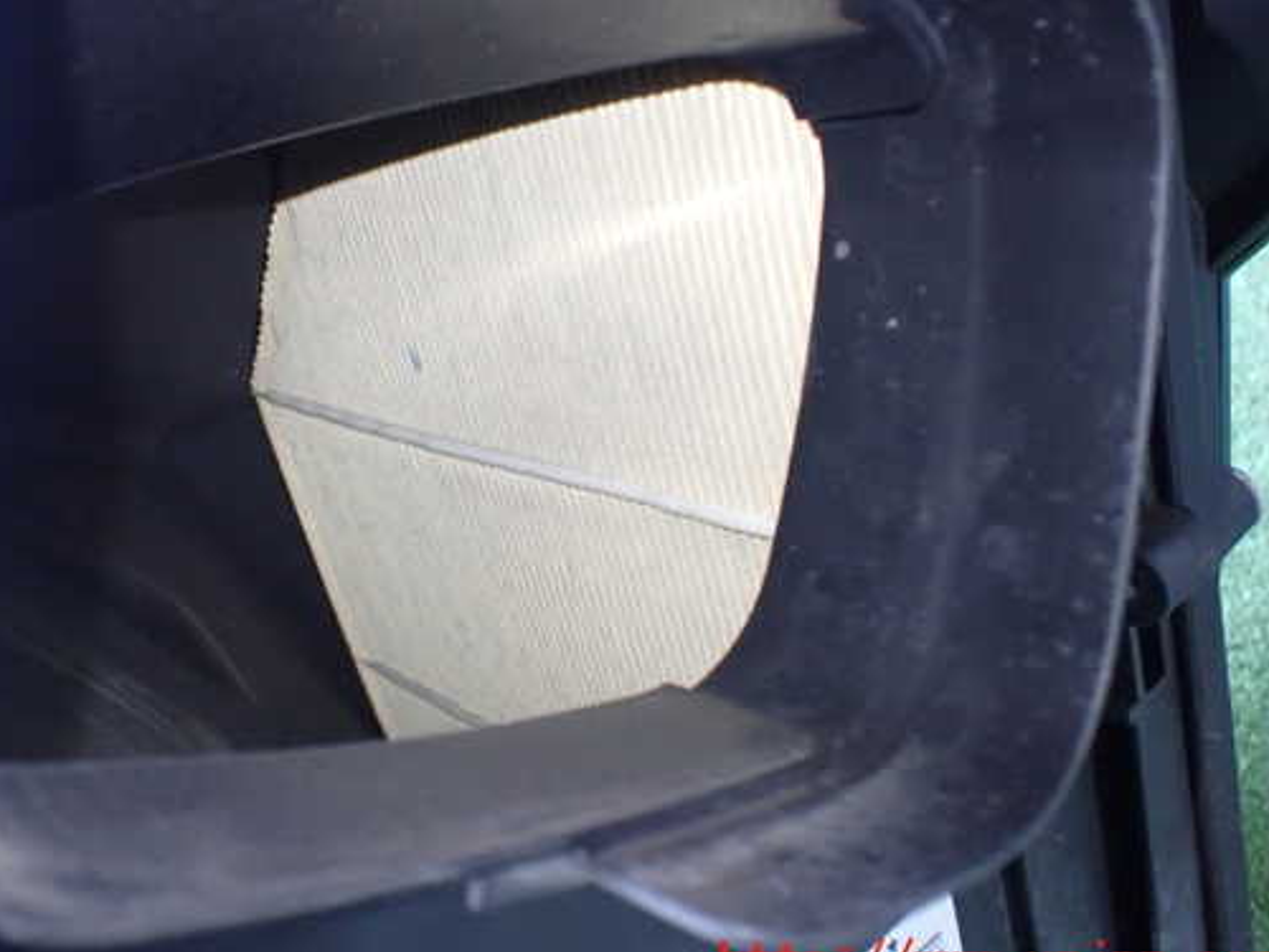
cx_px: 530
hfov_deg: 51.1
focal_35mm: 36
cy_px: 426
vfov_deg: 39.6
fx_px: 1320
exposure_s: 1/50
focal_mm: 5.4
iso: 800
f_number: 2.3
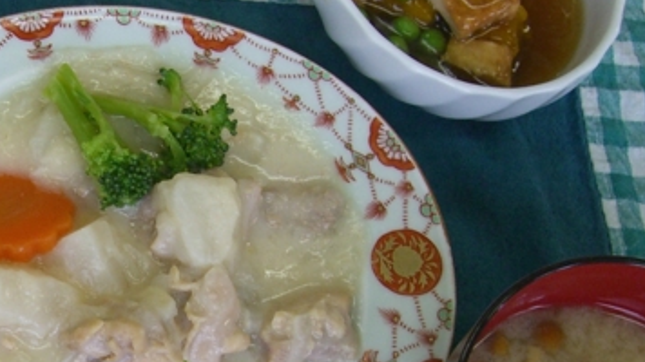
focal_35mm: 93
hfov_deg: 22.5
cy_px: 306
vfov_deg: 12.9
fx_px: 1590
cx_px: 103
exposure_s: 1/100
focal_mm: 6.2
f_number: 2.7
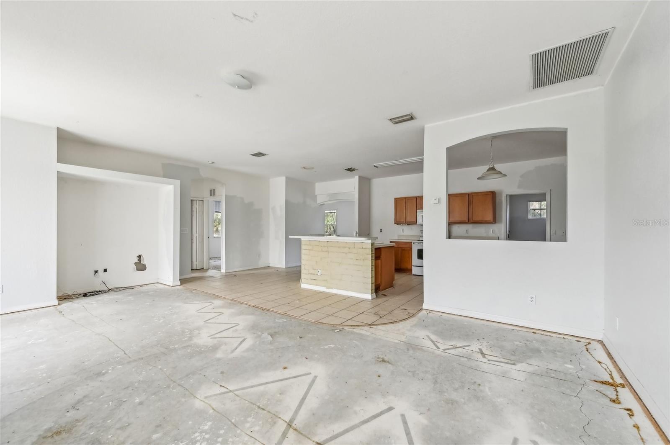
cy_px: 222
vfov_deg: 81.1
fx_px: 260
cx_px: 335
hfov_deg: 104.3
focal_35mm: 14
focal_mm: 14
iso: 400
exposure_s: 1/50
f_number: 8
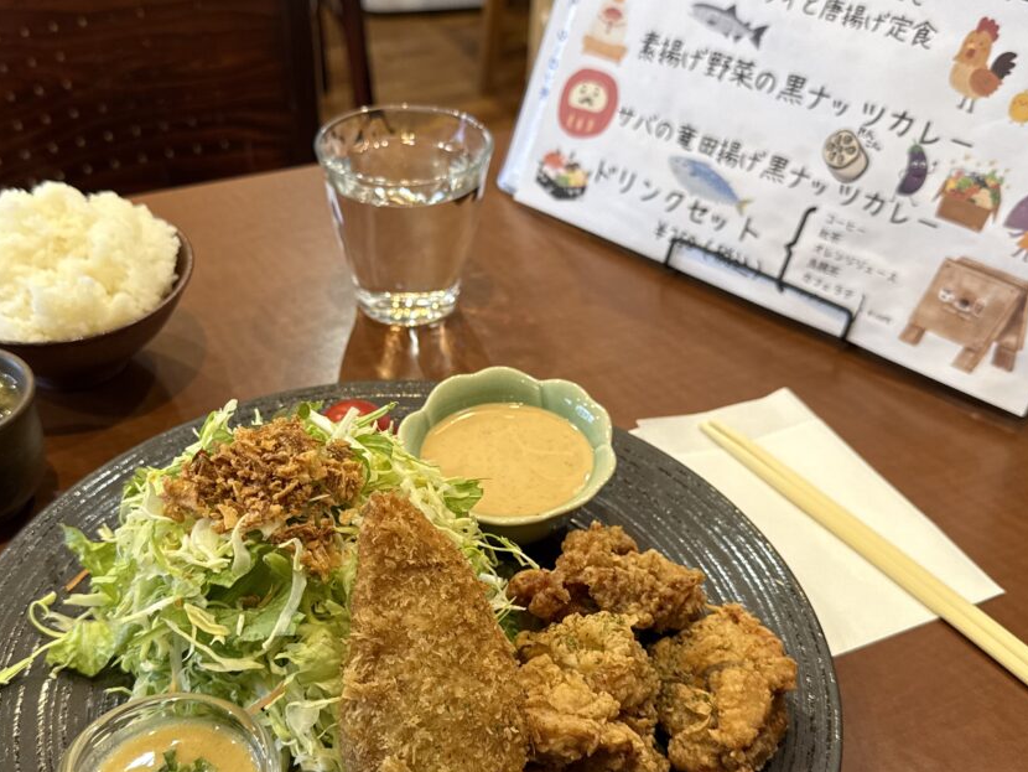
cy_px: 406
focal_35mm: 37
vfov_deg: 38.7
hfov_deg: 50.0
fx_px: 1099
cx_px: 450
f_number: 1.78
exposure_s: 1/50
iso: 160
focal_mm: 6.76
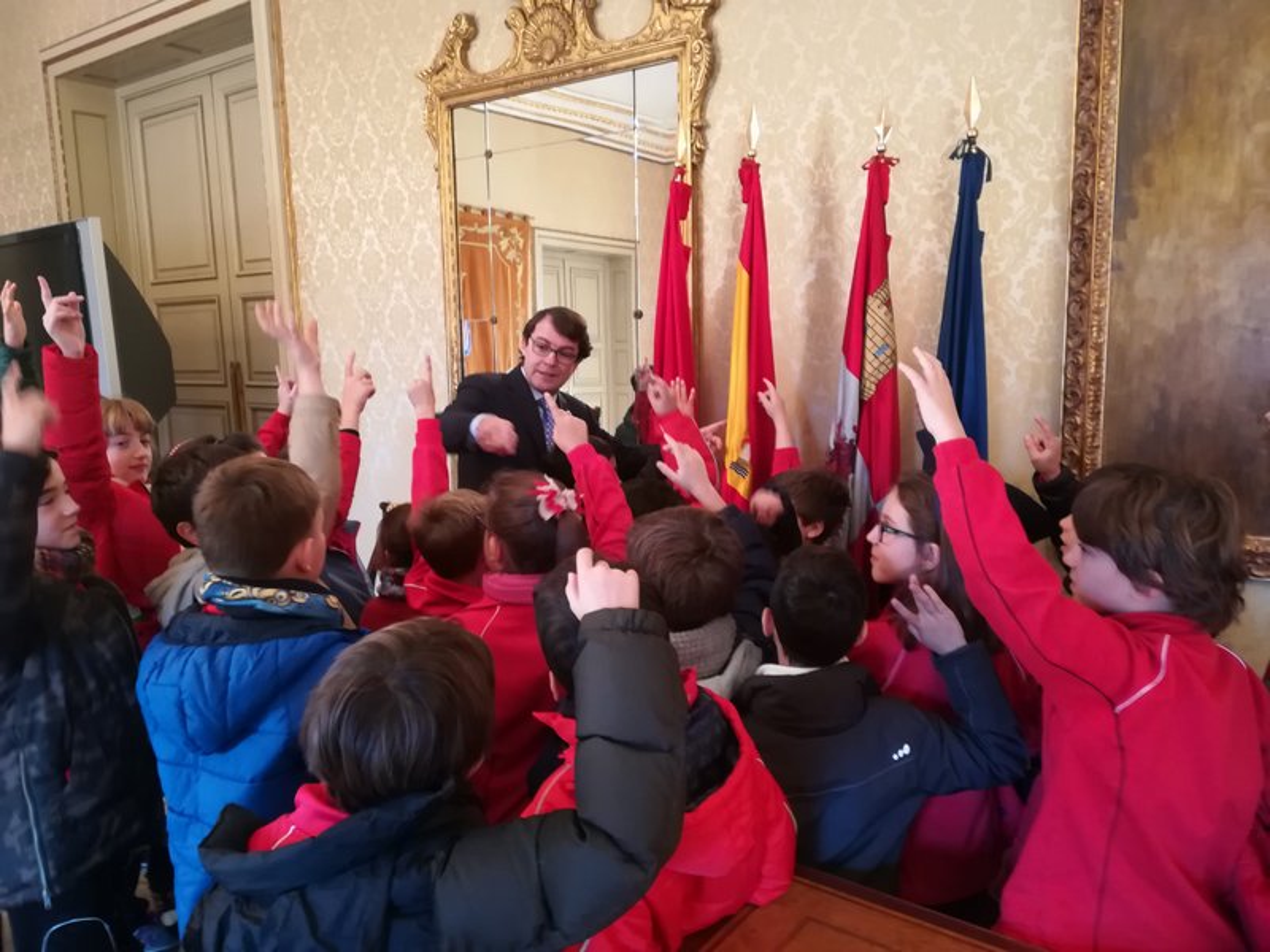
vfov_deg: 53.1
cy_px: 476
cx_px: 635
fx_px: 954
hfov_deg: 67.3
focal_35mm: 26
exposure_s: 1/33.3
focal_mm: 3.83
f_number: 2.2
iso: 400
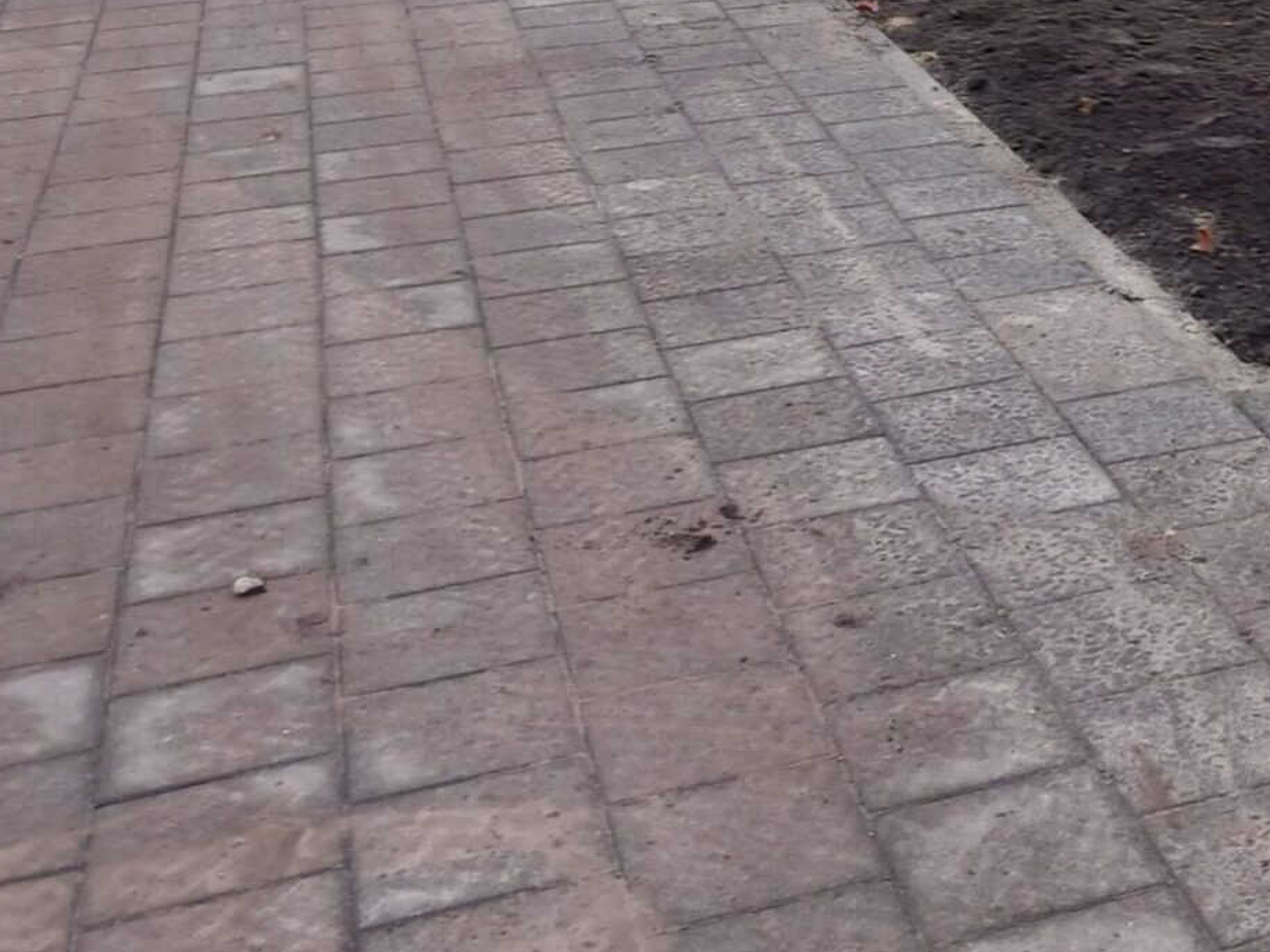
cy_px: 40
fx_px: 2384
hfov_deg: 27.8
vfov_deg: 21.9
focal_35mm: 65
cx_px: 1317
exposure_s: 1/50
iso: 25
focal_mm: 4
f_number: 1.8
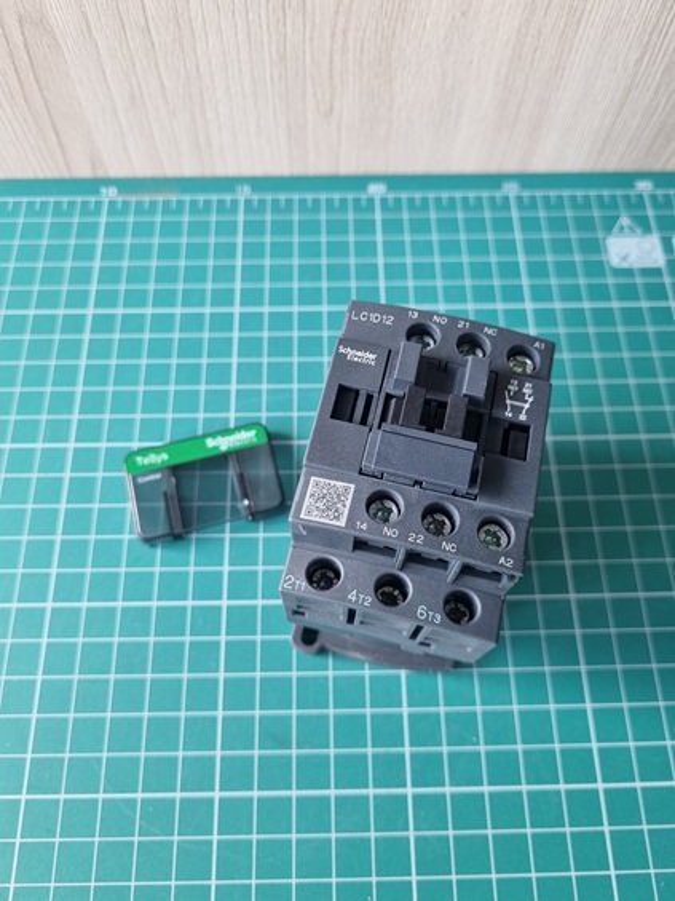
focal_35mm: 26
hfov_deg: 53.1
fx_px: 676
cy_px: 450
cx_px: 338
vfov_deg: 67.3
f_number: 1.8
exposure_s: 1/100
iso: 160
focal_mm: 5.4
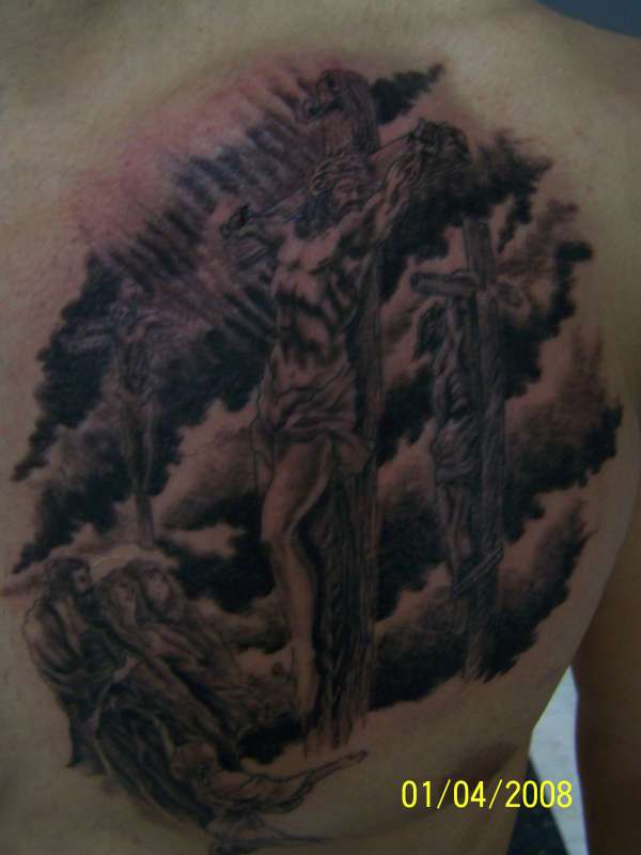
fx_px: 938
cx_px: 320
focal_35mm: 38
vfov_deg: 49.0
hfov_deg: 37.7
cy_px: 428
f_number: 2.8
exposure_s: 1/8
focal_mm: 6.3
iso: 160
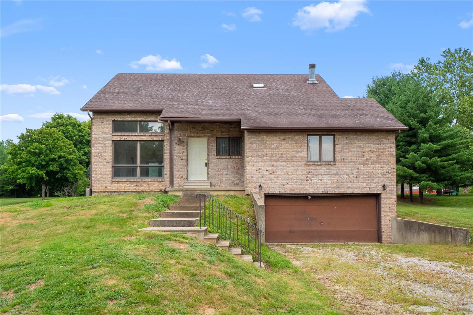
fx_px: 394
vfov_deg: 43.6
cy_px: 158
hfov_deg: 61.9
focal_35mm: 30
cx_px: 236
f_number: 9
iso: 400
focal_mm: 15
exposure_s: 1/250
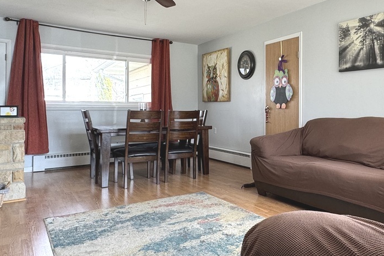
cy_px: 110
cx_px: 260
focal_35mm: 30
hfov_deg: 60.3
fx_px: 320
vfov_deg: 43.5
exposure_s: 1/99
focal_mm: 2.22
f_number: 2.2
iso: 100
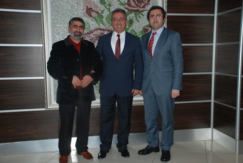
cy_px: 82
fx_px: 264
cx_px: 122
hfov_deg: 49.5
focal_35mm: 39
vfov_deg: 34.3
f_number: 4
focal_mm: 26
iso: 200
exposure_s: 1/60
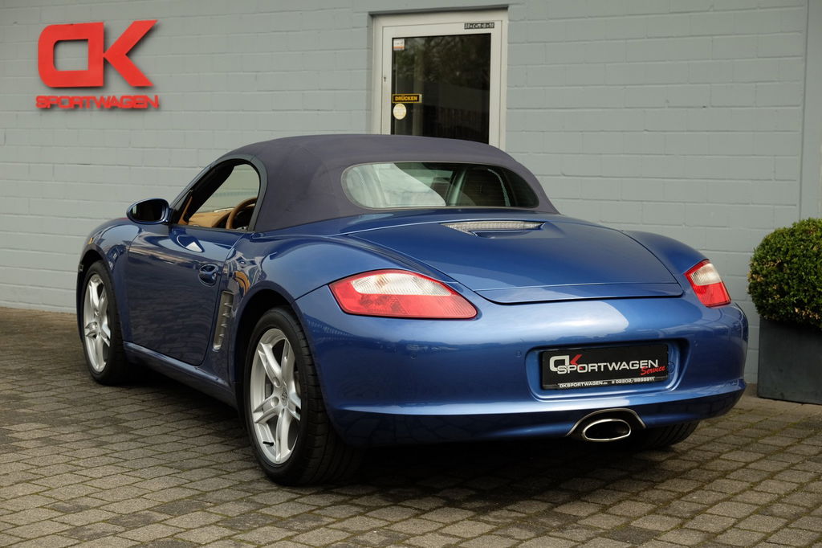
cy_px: 274
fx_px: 1461
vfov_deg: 21.2
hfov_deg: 31.4
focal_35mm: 64
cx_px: 411
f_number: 5.6
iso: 200
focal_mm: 42.5
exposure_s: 1/350
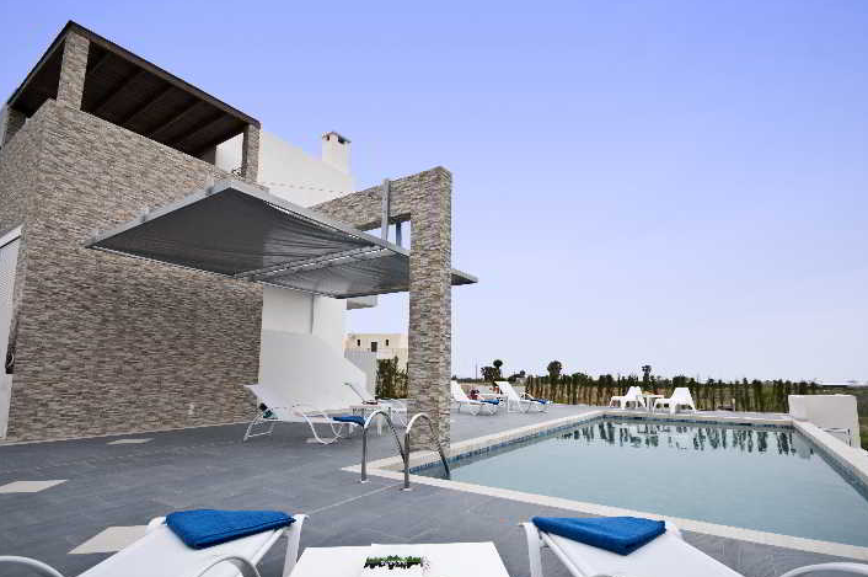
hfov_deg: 93.3
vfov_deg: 70.2
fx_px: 409
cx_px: 440
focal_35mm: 17
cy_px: 311
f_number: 6.3
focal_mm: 10
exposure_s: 1/160
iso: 100
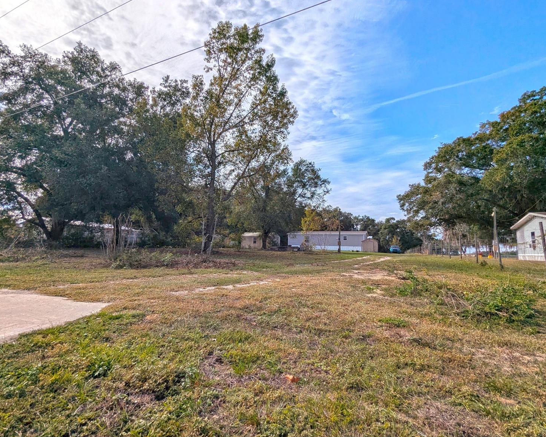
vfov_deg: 77.0
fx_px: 275
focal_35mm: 17
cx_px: 266
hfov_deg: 89.6
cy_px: 217
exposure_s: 1/7143
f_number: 2.2
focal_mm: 2.35
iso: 45
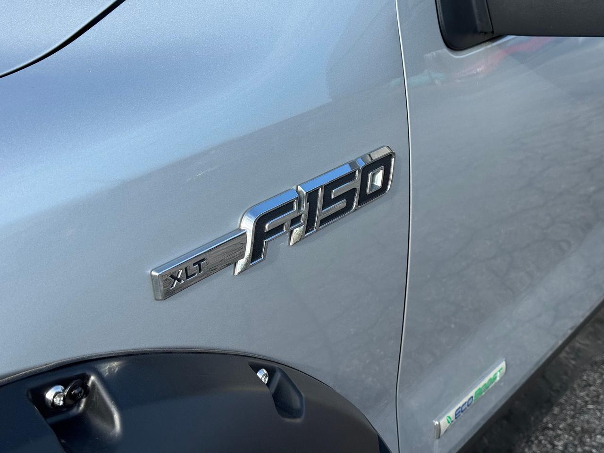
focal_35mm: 48
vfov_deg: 30.3
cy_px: 226
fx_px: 838
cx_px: 302
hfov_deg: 39.7
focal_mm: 6.76
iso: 64
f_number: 1.78
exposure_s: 1/1923
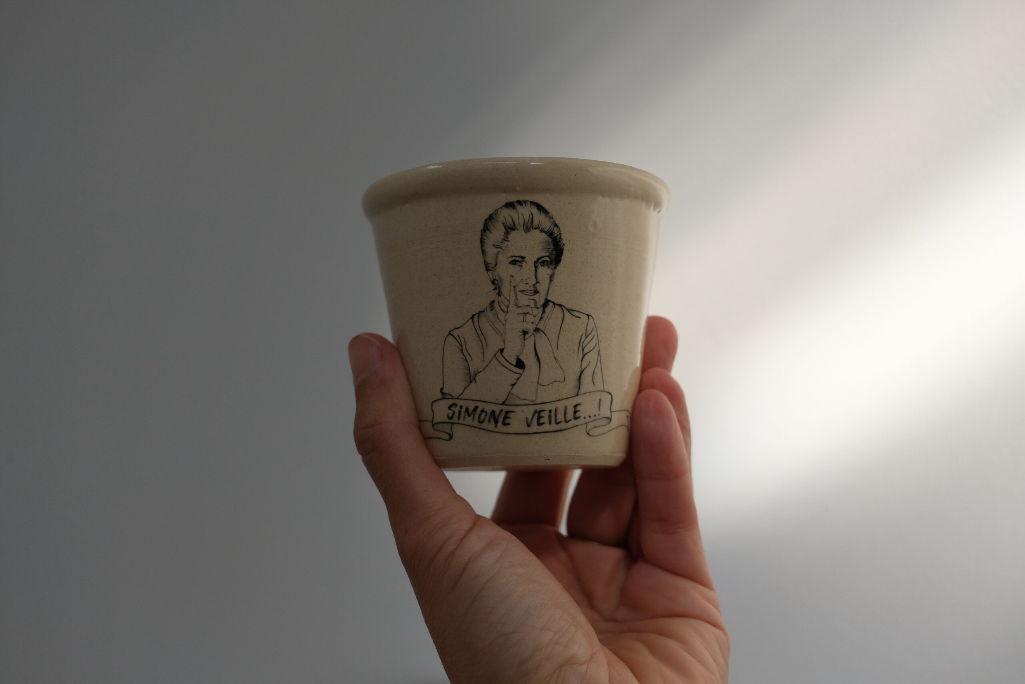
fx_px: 1167
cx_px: 512
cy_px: 342
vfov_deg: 32.6
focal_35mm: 41
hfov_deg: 47.4
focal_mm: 27
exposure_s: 1/2900
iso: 1000
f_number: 4
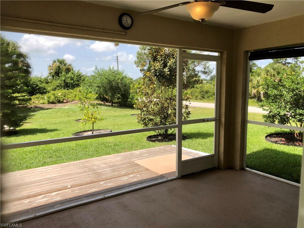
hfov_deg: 63.4
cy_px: 114
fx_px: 246
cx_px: 152
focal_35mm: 28
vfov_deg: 49.7
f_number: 1.8
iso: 20
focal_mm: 3.99
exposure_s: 1/480
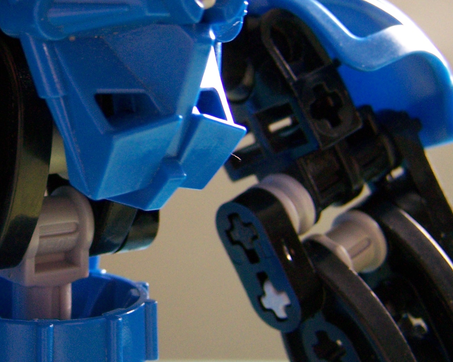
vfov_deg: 18.9
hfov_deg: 23.0
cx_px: 52
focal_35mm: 81
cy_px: 130
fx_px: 1086
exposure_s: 1/8
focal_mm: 6.3
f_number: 2.8
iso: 160
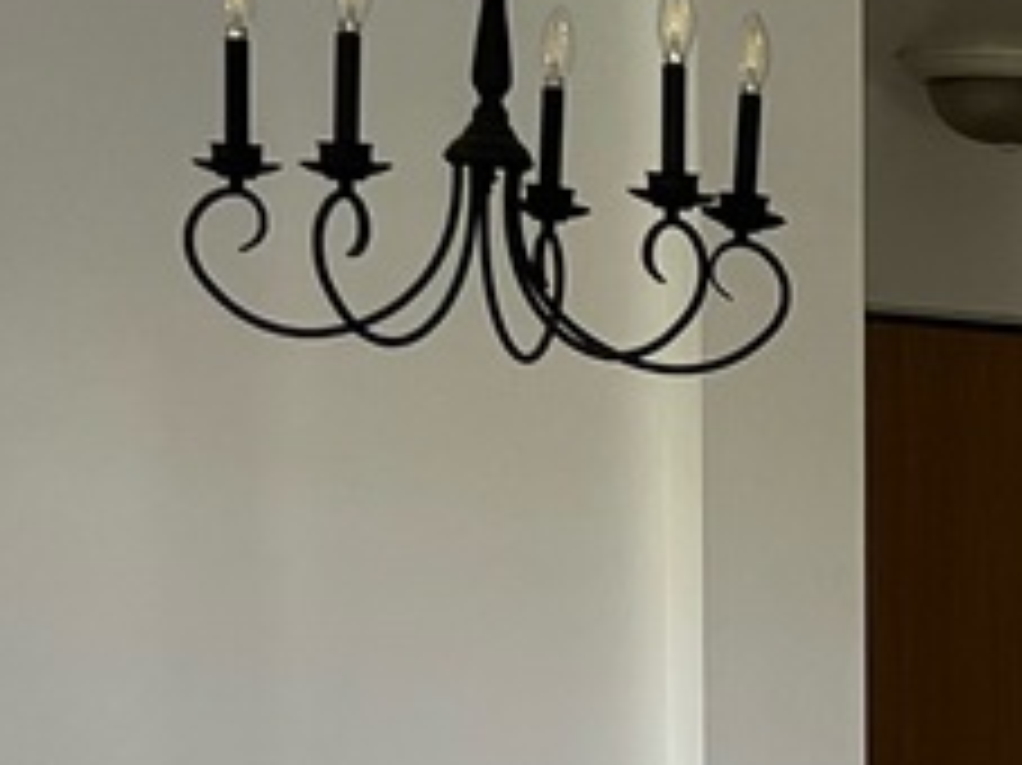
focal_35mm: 165
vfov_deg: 8.8
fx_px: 4869
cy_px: 1138
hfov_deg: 11.1
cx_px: 1855
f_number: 1.5
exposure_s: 1/121
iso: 80
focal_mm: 5.7
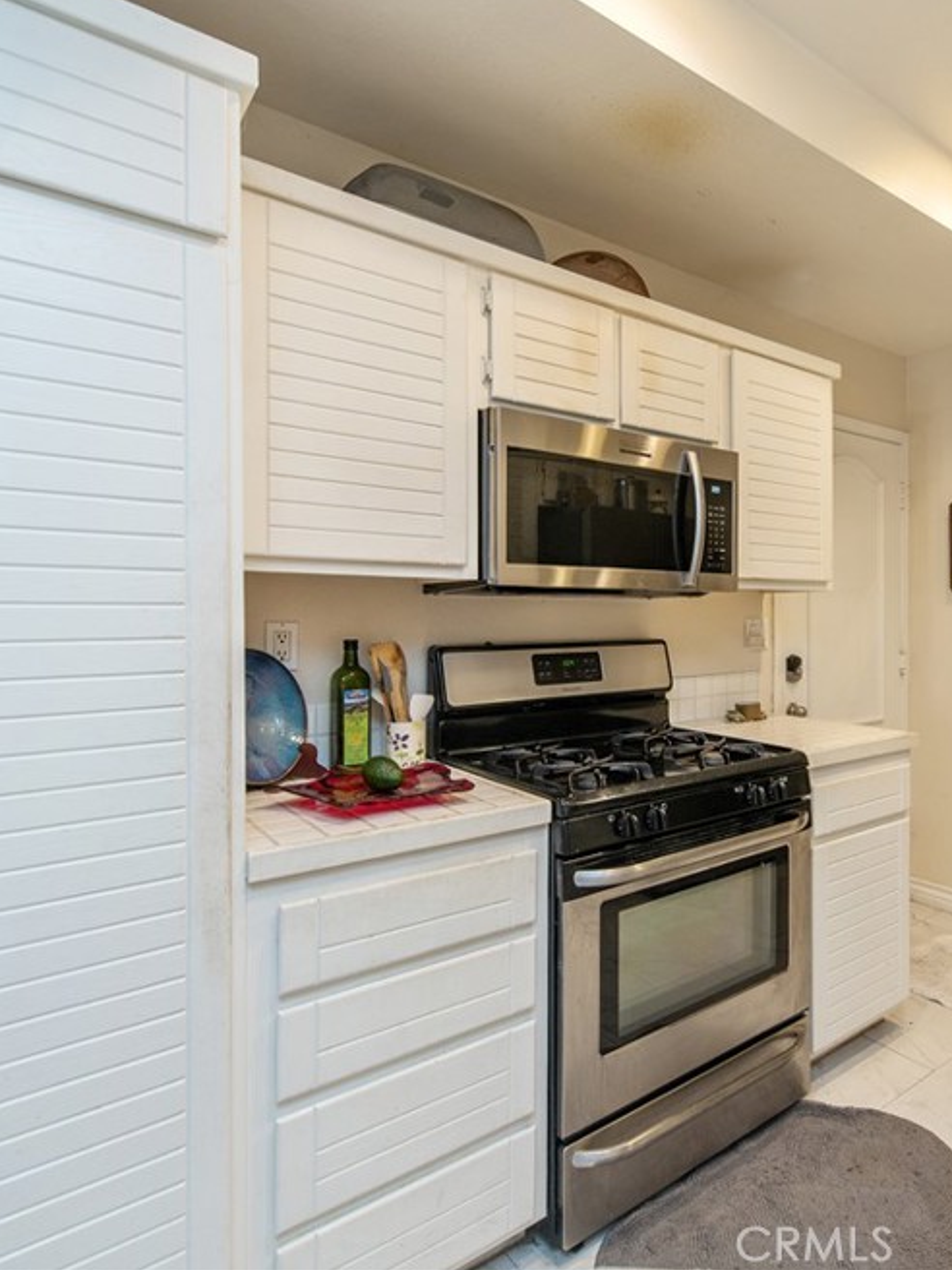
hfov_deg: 60.9
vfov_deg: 79.0
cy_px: 613
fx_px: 770
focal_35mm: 21
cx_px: 681
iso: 640
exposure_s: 1/60
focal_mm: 14
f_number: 4
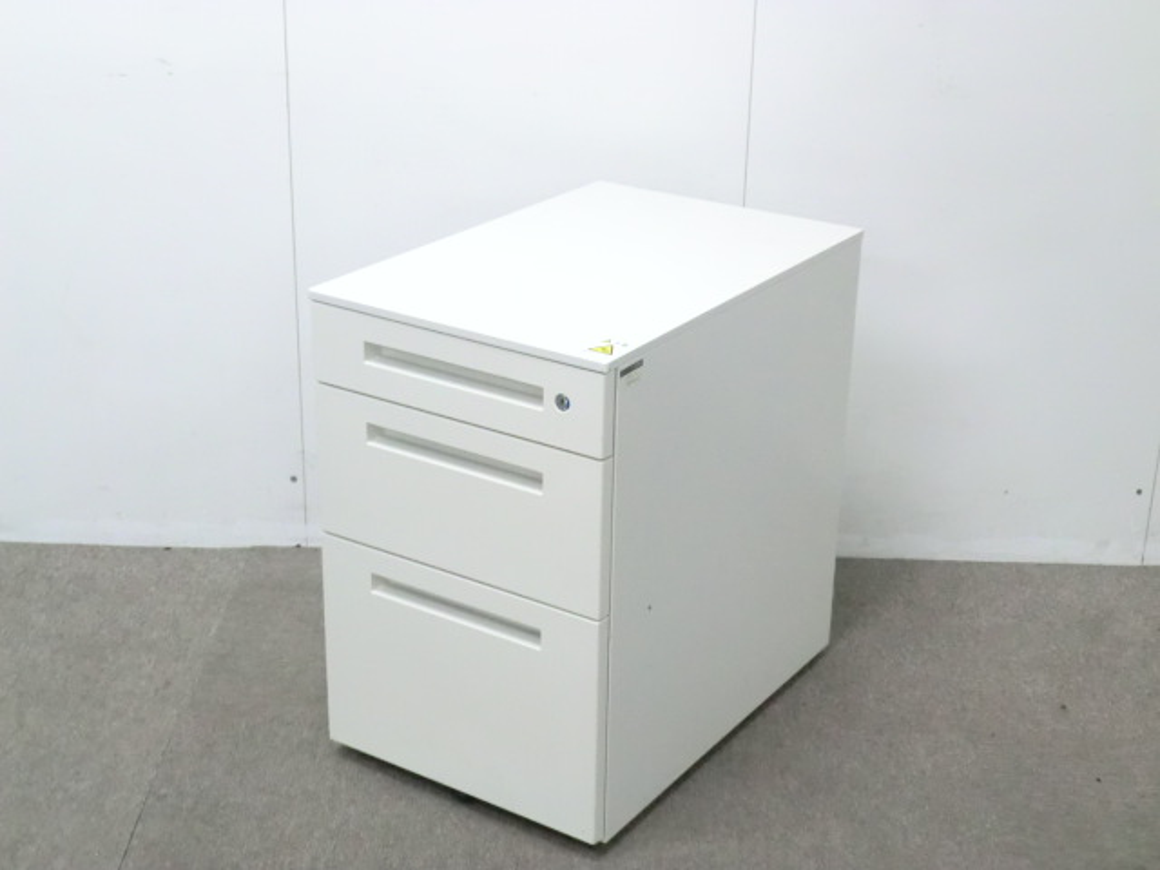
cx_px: 580
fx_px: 1810
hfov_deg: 35.5
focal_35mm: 54
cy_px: 435
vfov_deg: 27.0
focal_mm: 9.8
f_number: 4.5
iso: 800
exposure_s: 1/40
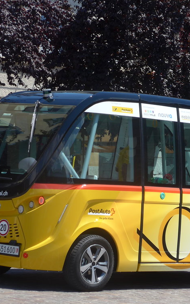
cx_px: 136
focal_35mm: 152
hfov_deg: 8.6
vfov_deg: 13.8
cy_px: 169
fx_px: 1259
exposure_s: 1/400
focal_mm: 18
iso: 80
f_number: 4.6
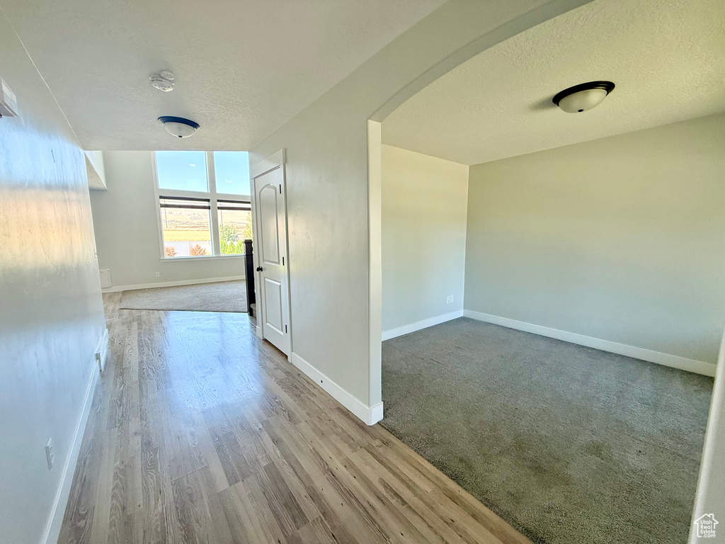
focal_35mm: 14
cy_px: 272
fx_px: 293
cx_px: 362
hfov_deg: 102.1
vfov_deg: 85.7
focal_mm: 2.22
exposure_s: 1/99
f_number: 2.2
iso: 125
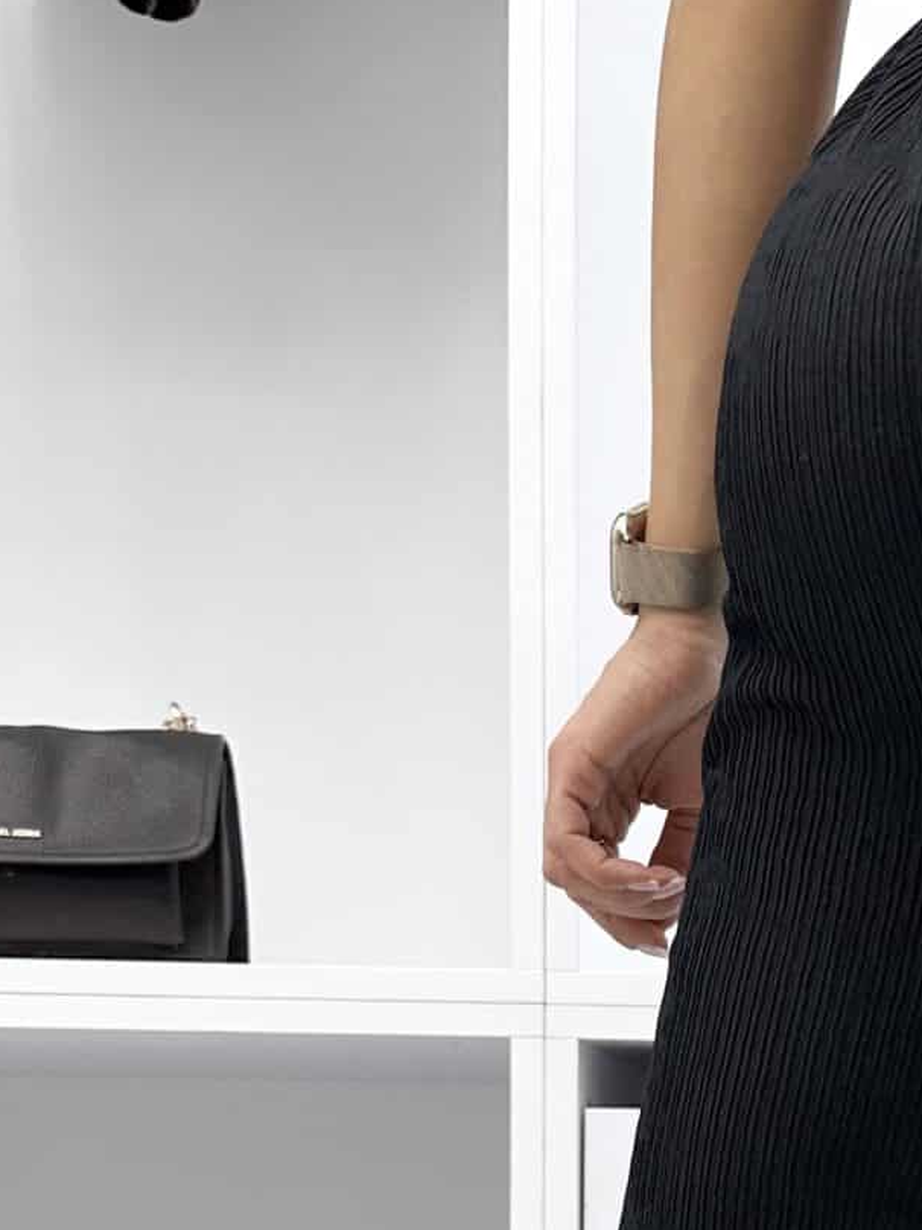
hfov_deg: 18.8
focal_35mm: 76
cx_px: 957
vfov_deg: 23.7
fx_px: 2699
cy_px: 1431
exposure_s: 1/400
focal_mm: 6.86
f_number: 1.8
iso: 80
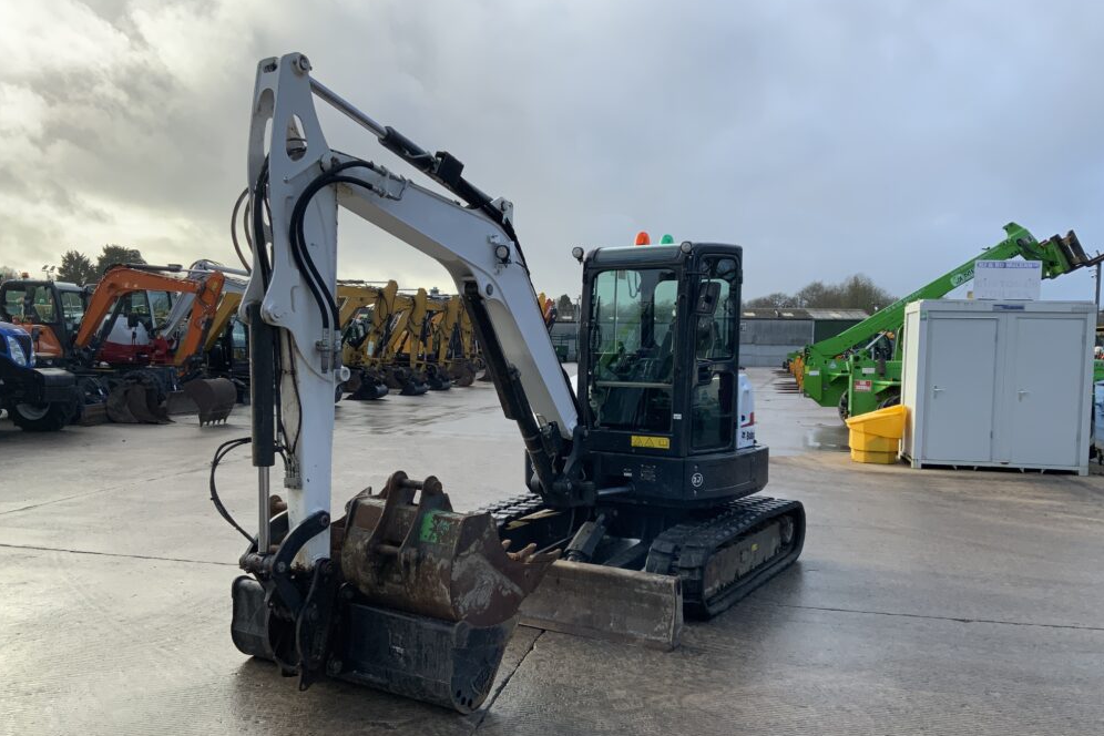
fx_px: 951
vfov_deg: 42.3
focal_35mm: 31
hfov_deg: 60.3
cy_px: 411
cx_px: 539
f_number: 1.8
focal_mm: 3
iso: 16
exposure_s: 1/574
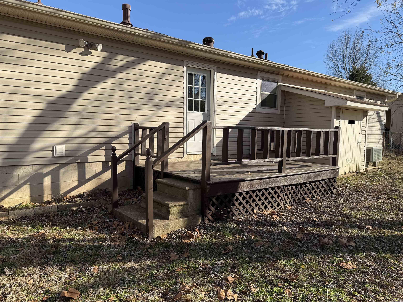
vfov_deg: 56.8
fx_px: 279
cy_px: 151
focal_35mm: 24
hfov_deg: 71.6
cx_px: 202
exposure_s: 1/2801
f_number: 1.78
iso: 80
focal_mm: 6.76
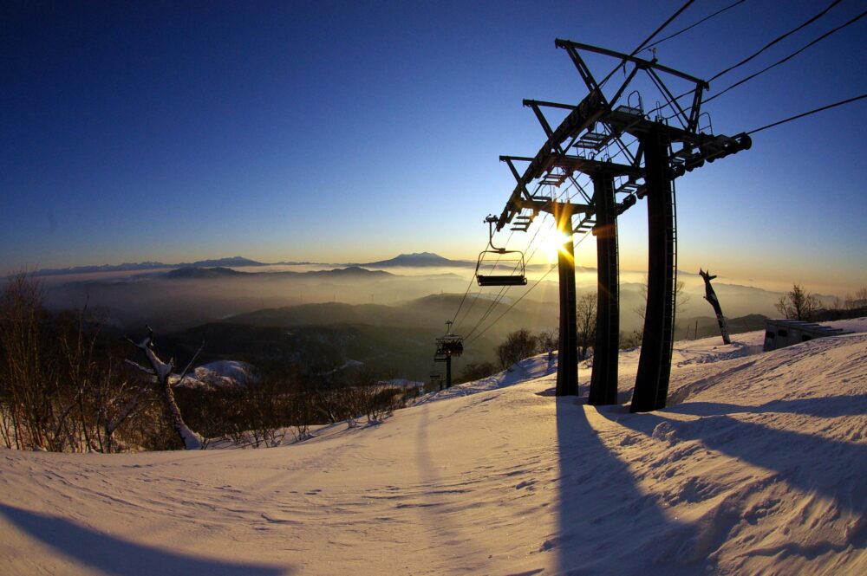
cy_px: 288
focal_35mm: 15
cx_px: 434
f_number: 11
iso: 800
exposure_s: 1/1500
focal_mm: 10
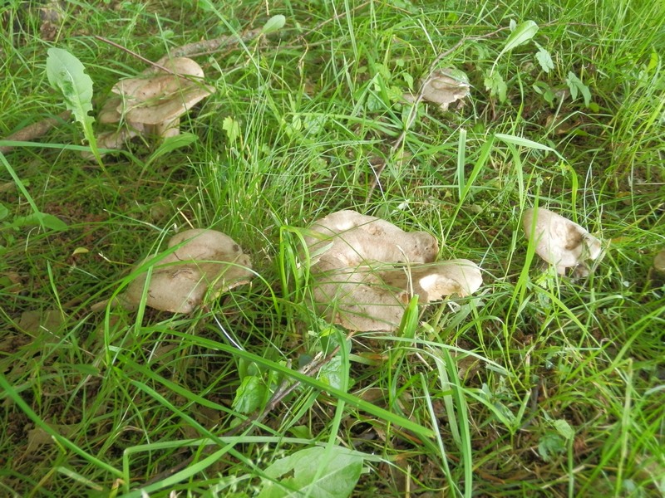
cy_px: 249
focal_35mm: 37
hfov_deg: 50.1
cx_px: 332
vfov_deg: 38.7
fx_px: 711
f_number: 3.9
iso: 200
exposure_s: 1/15
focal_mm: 6.7
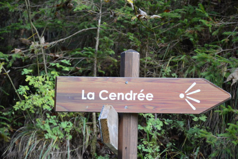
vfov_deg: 8.7
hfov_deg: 13.0
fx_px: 1041
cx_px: 119
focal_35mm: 158
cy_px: 80
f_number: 5.6
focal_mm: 105
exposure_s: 1/125
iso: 1400
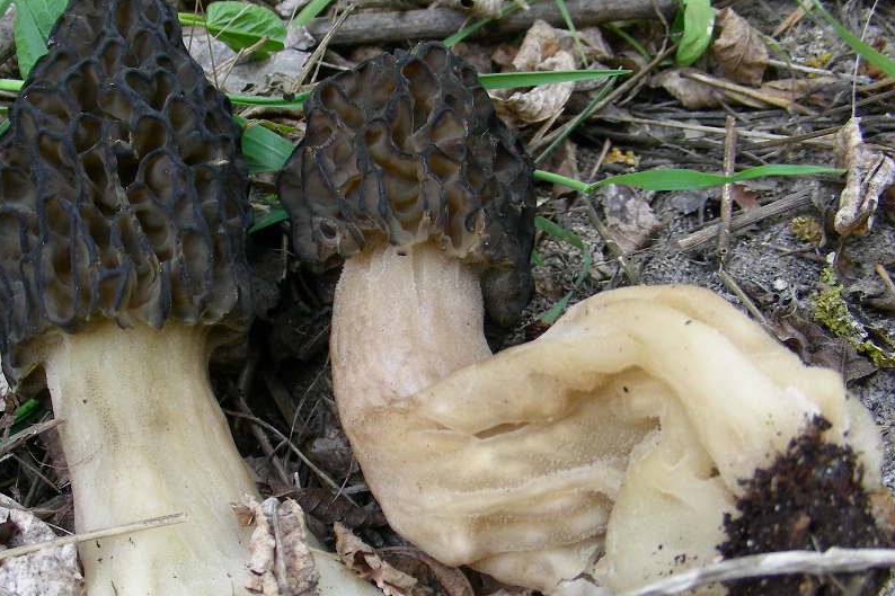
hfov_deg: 38.8
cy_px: 362
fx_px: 1268
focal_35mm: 51
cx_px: 400
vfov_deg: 26.4
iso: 50
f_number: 3.5
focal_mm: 6.3
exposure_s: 1/52.3
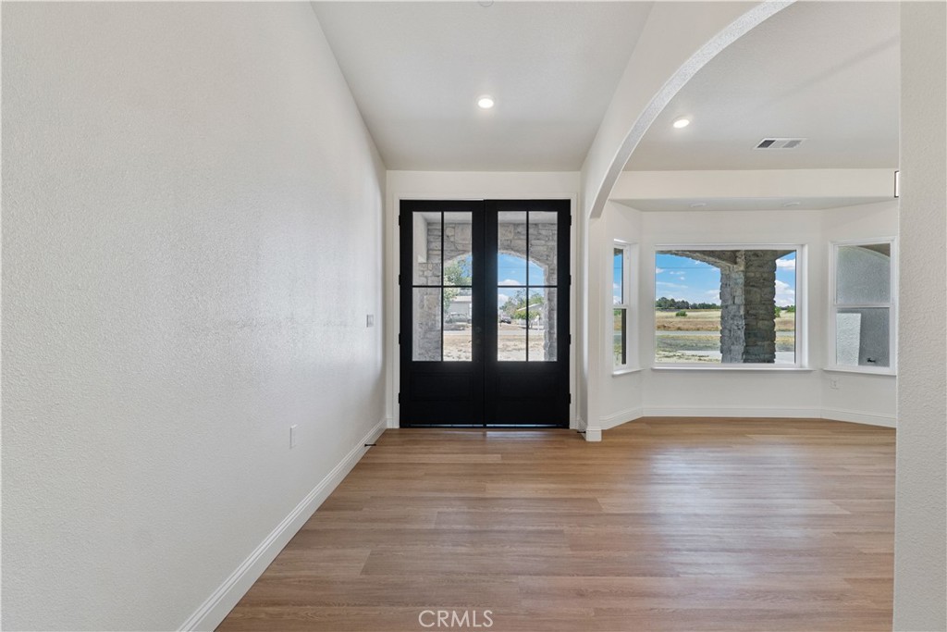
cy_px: 316
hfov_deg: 95.0
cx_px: 474
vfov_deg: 72.1
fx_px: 434
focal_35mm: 16
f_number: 8
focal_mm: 11
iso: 640
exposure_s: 1/60
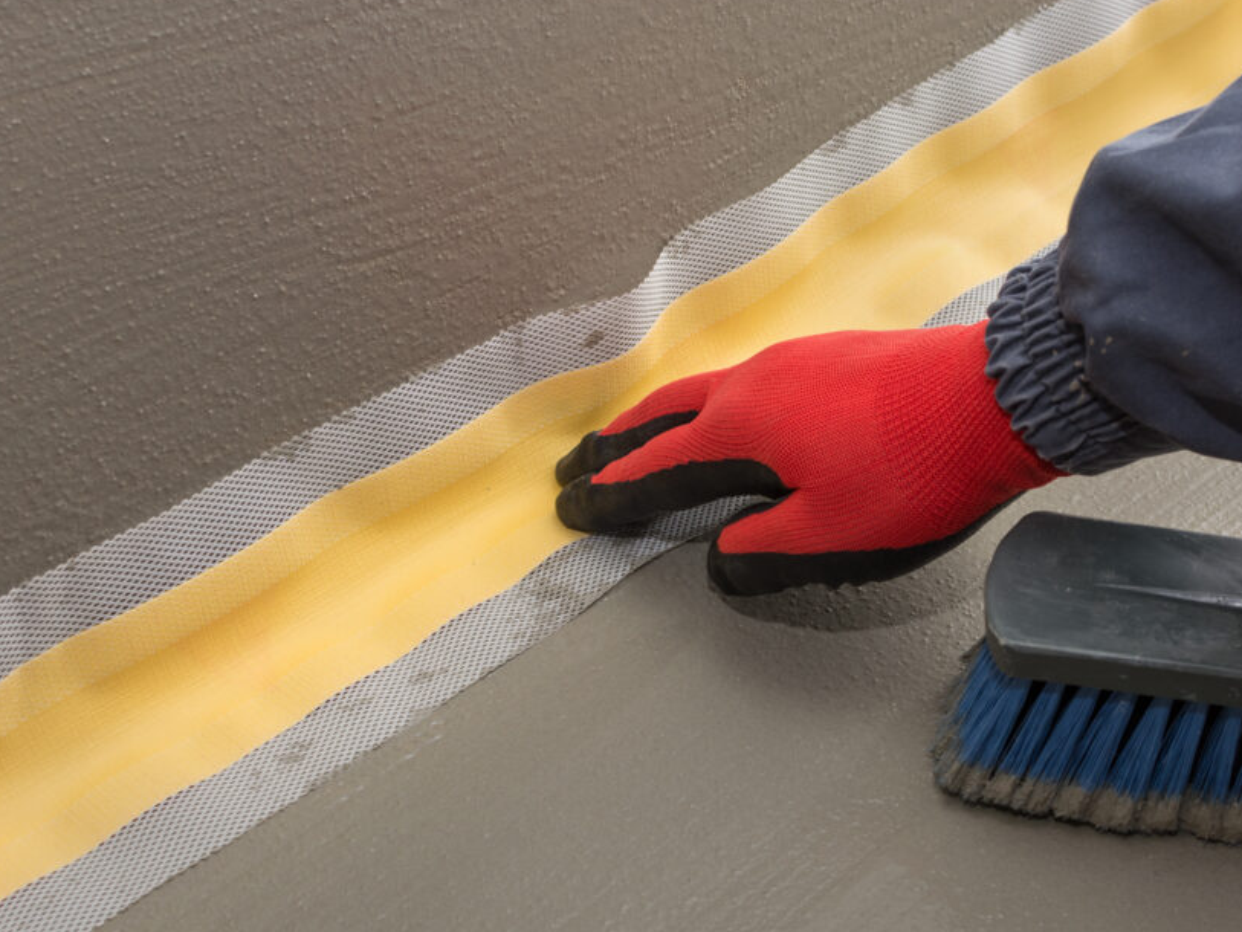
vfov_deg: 23.1
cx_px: 752
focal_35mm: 64
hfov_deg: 30.4
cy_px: 513
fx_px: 2282
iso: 200
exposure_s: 1/160
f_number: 5.6
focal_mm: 35
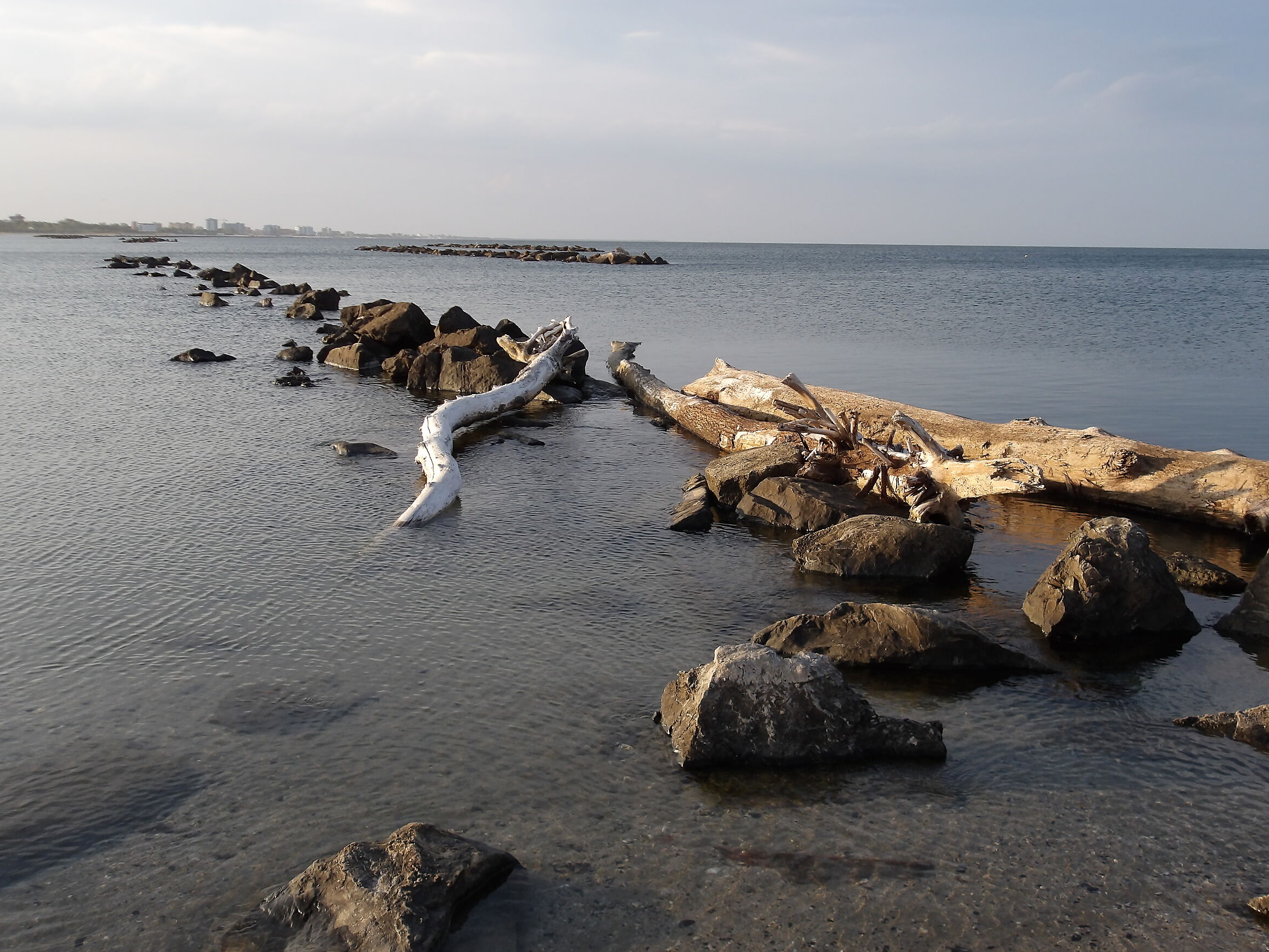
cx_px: 651
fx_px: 1283
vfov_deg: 40.7
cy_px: 483
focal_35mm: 35
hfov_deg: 52.6
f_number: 3.3
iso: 100
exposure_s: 1/493
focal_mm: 6.1
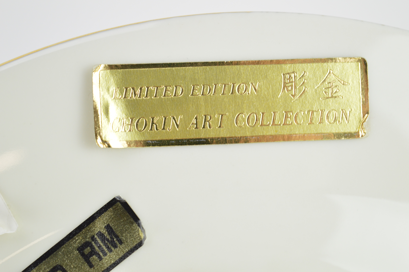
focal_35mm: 82
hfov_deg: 24.6
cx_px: 204
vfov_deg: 16.5
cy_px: 136
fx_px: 936
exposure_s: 1/80
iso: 800
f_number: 6.3
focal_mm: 55
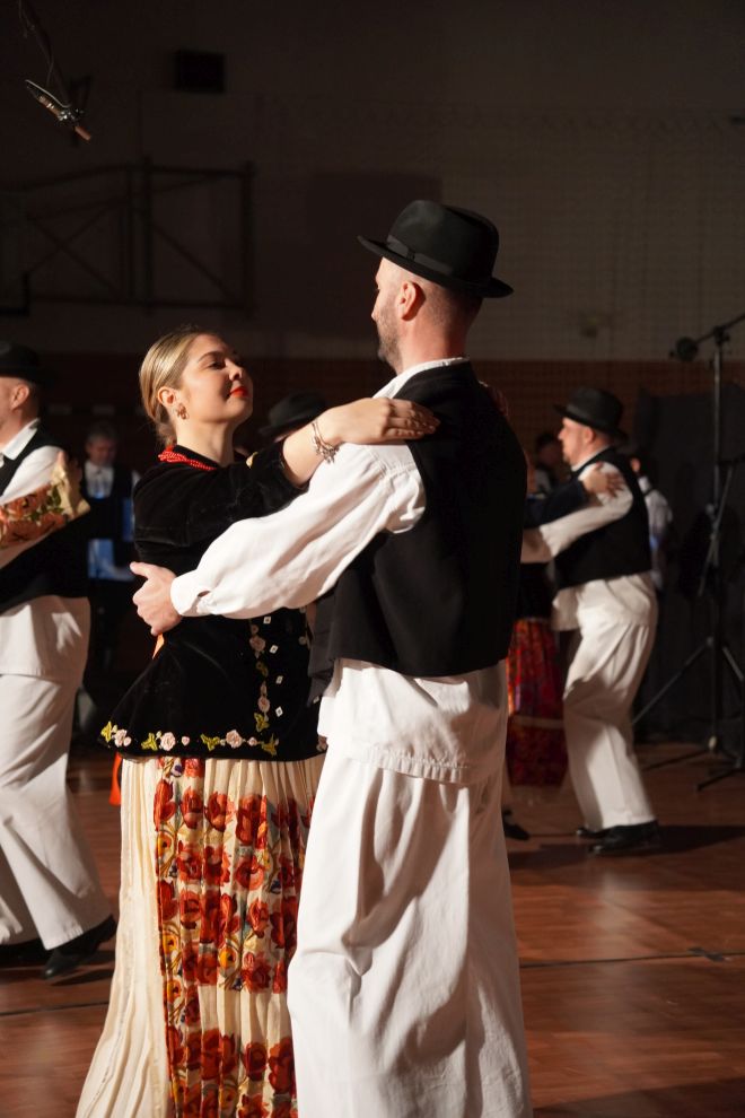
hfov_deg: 18.2
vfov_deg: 27.0
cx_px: 372
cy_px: 559
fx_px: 2328
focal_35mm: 75
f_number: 2.8
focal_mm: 50
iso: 2000
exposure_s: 1/160
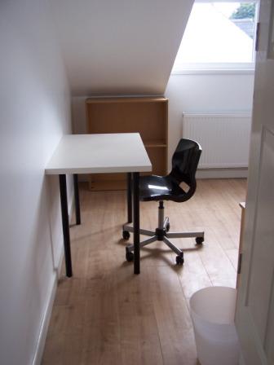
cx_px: 137
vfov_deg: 49.0
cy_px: 182
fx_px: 401
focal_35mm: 38
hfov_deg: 37.7
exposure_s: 1/30
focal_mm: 6.3
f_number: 2.8
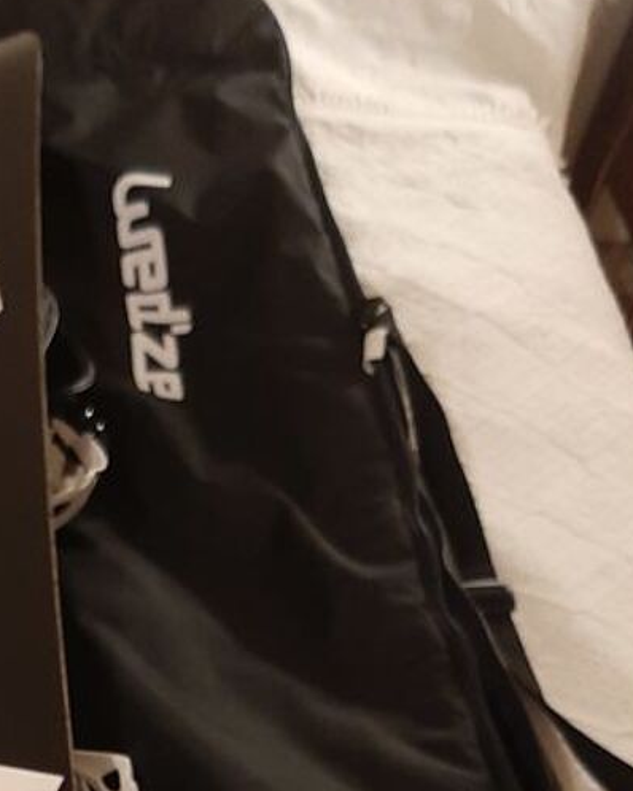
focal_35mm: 68
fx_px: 1593
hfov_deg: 21.7
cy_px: 782
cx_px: -2
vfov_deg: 26.5
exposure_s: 1/25
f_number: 1.7
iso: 320
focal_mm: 3.93
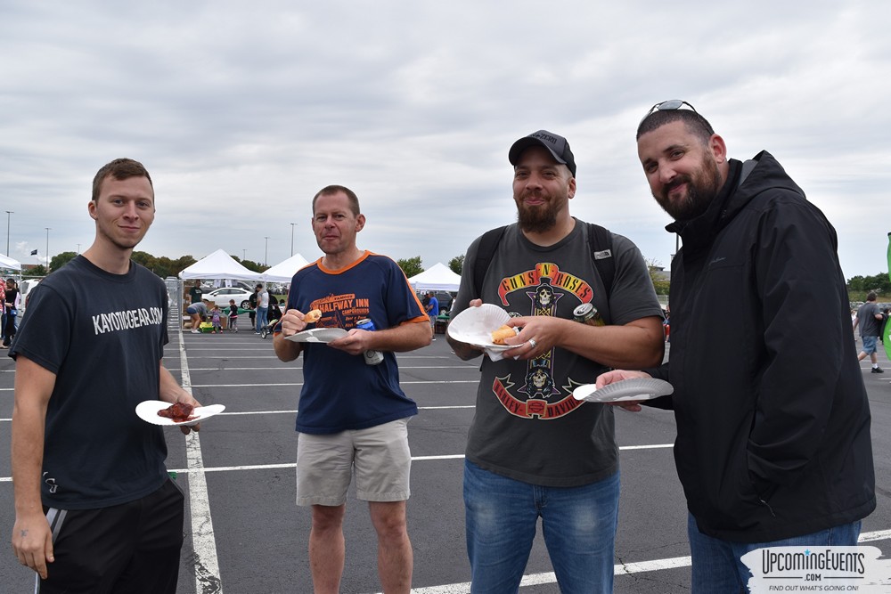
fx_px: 780
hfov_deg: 59.5
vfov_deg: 41.7
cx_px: 446
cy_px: 297
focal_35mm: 32
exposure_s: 1/250
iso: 200
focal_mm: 21
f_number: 8
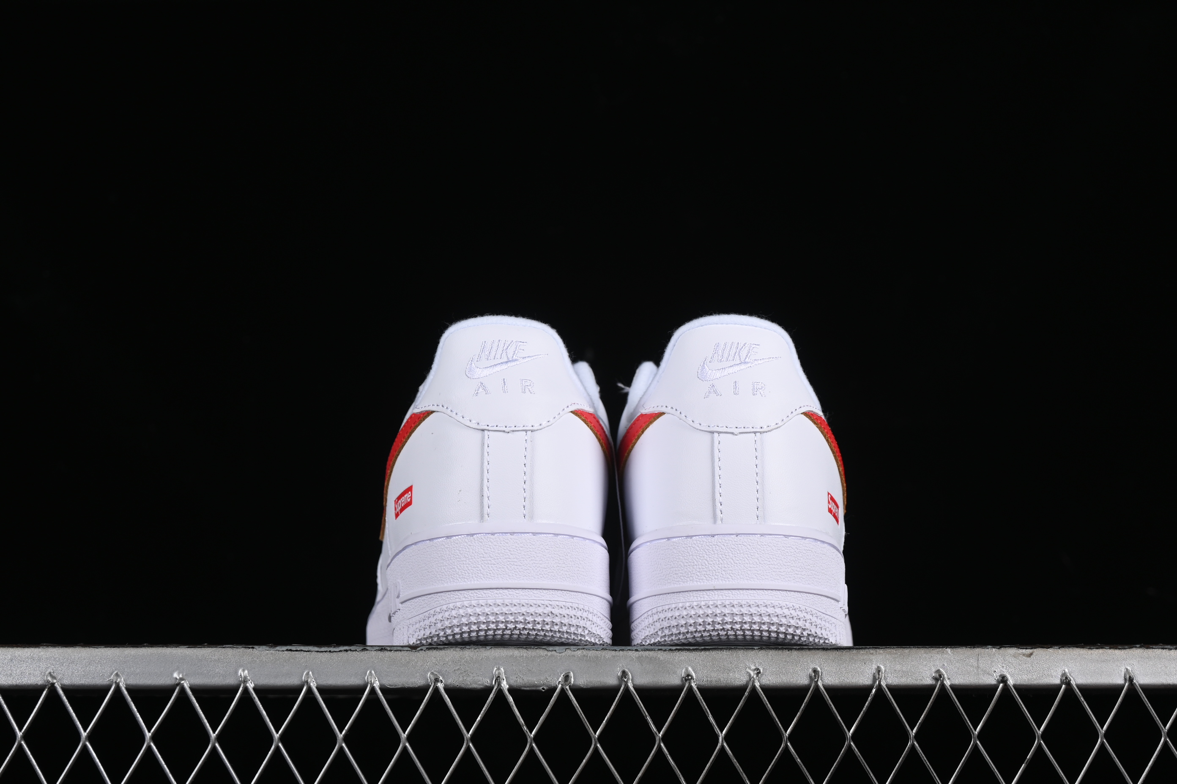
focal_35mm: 72
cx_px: 588
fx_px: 2354
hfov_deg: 28.1
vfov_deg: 18.9
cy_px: 392
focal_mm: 48
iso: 125
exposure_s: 1/160
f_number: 7.1
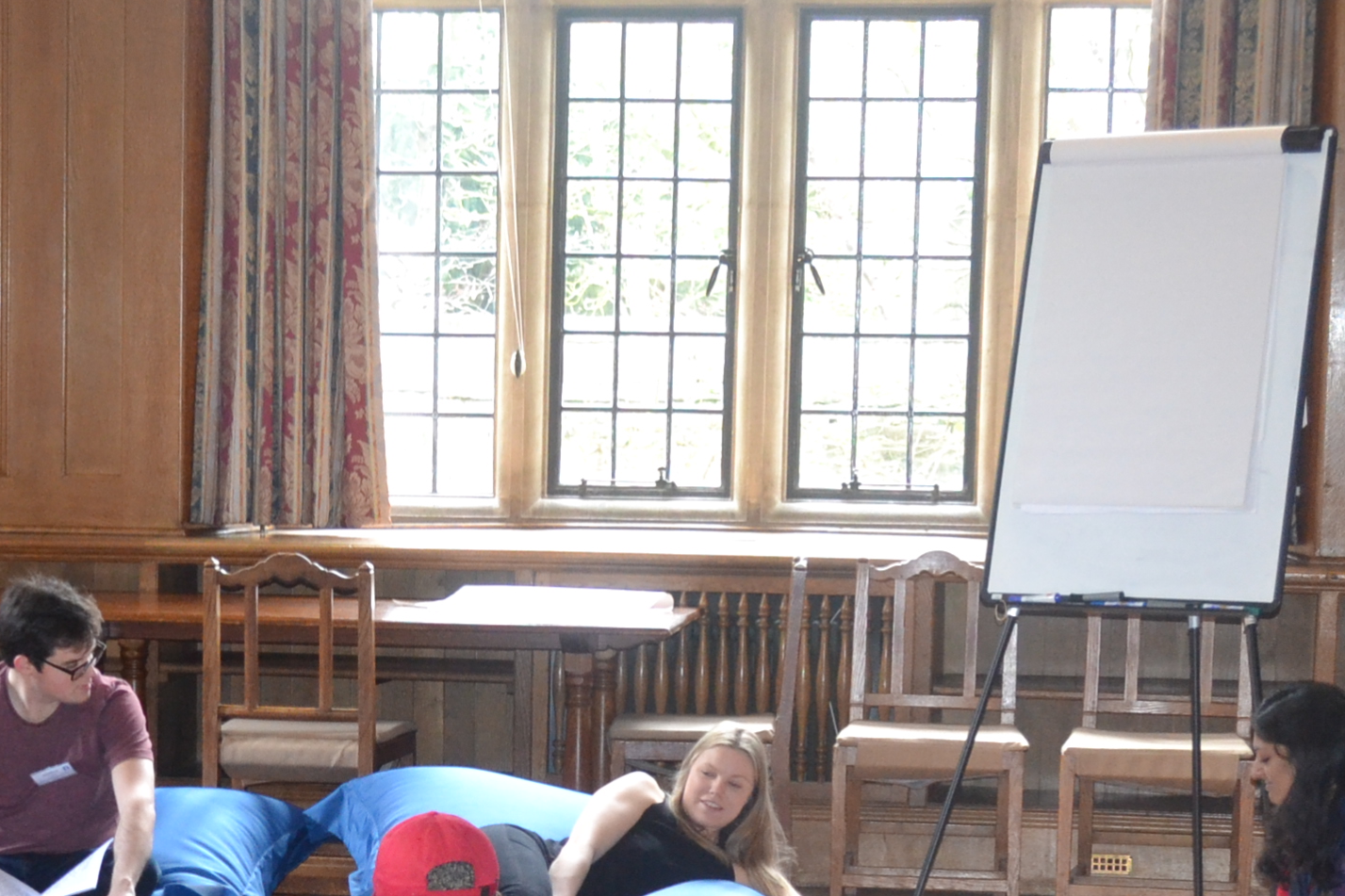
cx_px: 381
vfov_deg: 12.4
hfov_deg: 18.7
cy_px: 939
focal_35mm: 109
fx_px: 4072
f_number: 4.5
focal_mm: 30
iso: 1600
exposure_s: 1/60
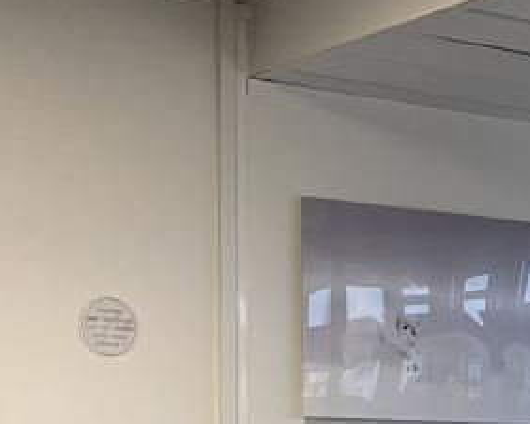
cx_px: 725
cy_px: 594
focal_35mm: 116
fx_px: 1820
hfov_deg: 15.6
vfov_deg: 12.7
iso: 80
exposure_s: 1/50
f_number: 1.6
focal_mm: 4.2
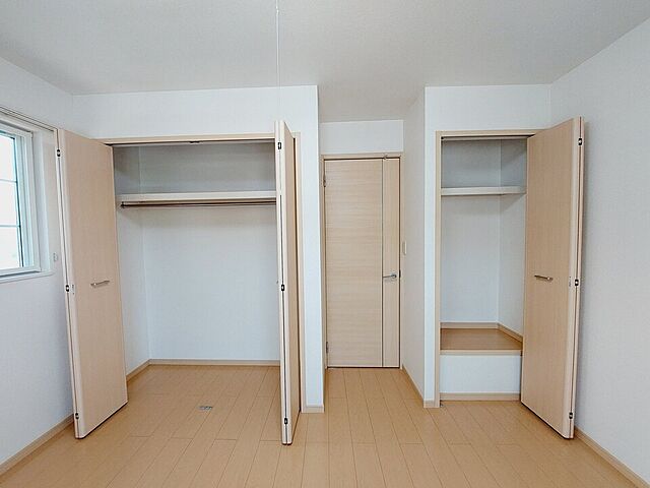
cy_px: 244
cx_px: 325
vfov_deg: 89.9
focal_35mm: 13
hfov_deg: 106.2
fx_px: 244
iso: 100
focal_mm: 1.74
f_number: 2.2
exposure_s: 1/60
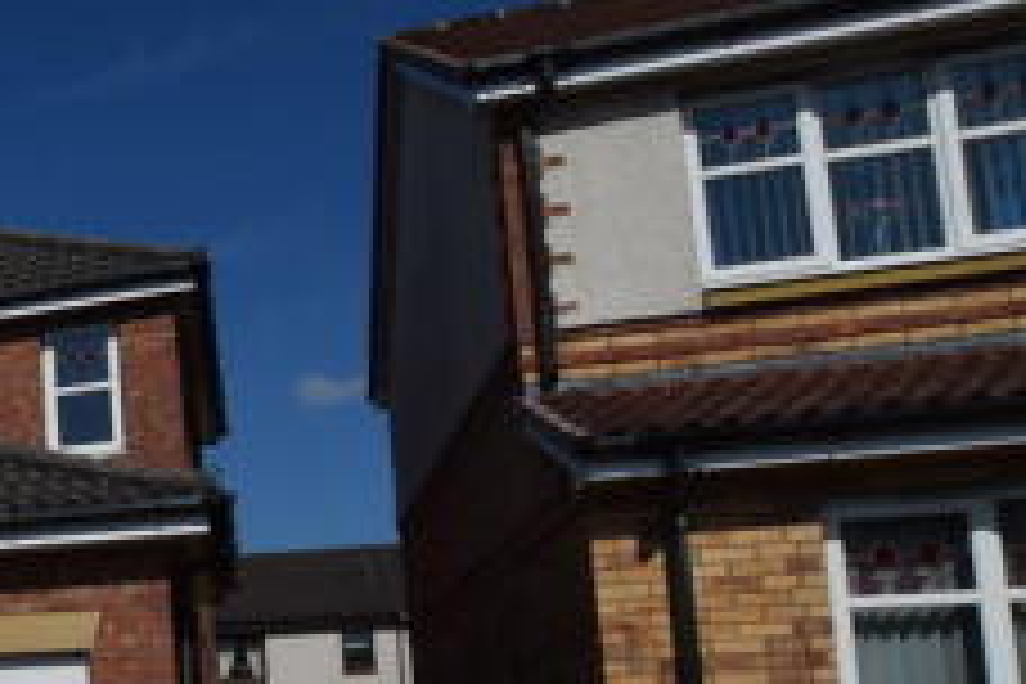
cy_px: 623
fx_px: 1225
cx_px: -364
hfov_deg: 32.0
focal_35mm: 43
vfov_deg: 29.8
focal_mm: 10
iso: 200
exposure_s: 1/500
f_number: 13
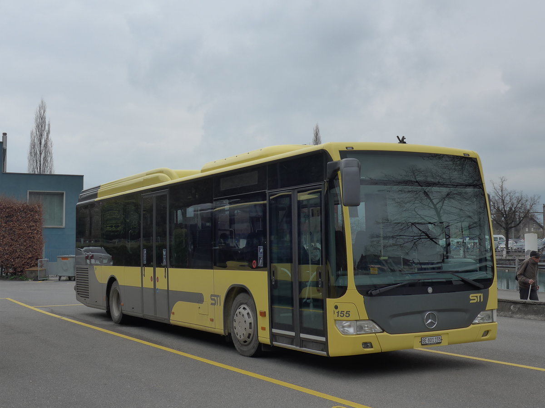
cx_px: 272
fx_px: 771
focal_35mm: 49
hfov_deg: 38.9
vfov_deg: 29.7
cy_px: 204
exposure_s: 1/640
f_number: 4.5
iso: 160
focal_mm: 10.1
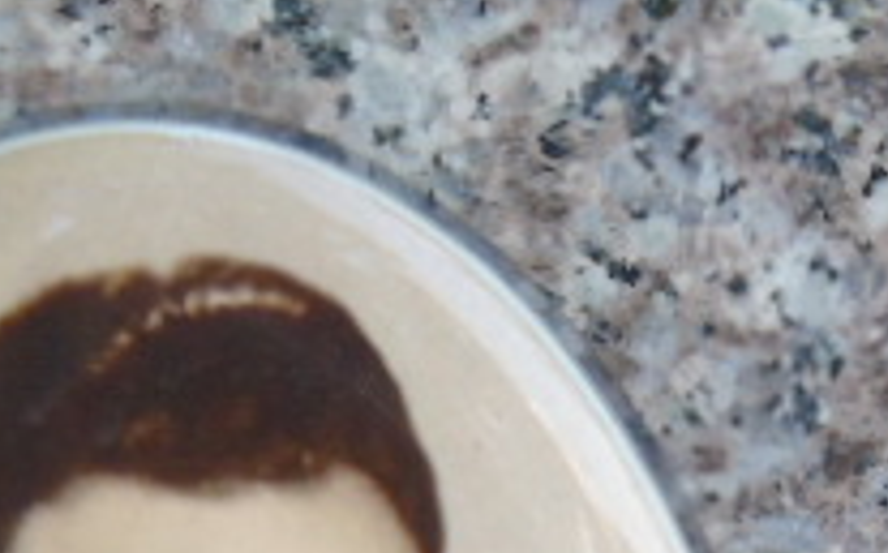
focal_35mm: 1366
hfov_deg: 1.5
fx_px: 33032
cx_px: 189
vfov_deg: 1.0
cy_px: 1012
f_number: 5.3
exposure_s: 1/160
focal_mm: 74
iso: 400
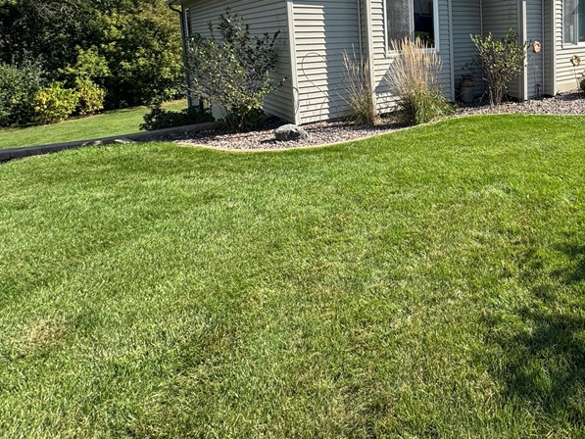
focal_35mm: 24
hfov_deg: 63.3
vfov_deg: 52.1
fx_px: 406
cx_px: 494
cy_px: 71
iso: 40
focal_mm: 2.22
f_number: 2.2
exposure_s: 1/849
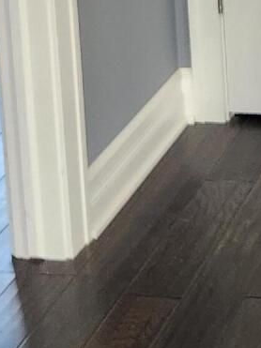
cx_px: 458
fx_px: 1247
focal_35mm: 124
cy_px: -270
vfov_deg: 14.2
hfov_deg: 11.2
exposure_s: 1/120
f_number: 1.8
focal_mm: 5.4
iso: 320
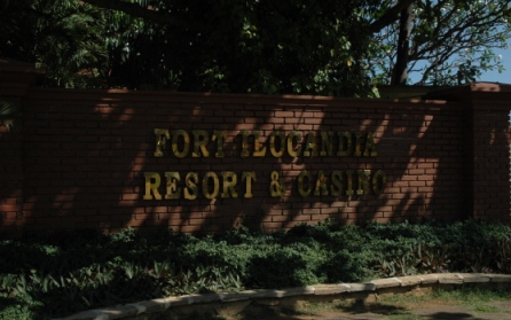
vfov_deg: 28.9
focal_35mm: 45
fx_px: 620
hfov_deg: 44.8
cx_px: 256
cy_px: 162
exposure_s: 1/500
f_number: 11
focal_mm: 29
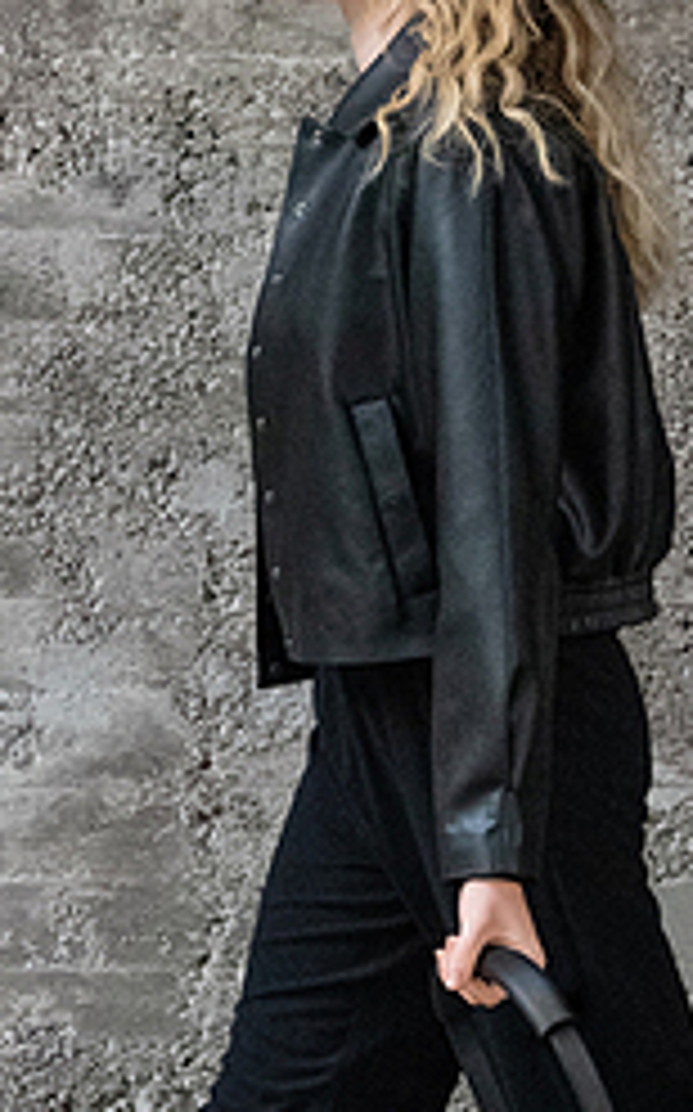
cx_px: 482
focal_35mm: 186
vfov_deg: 11.3
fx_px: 5630
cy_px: 322
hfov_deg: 7.0
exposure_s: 1/400
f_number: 5
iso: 5000
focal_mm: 52
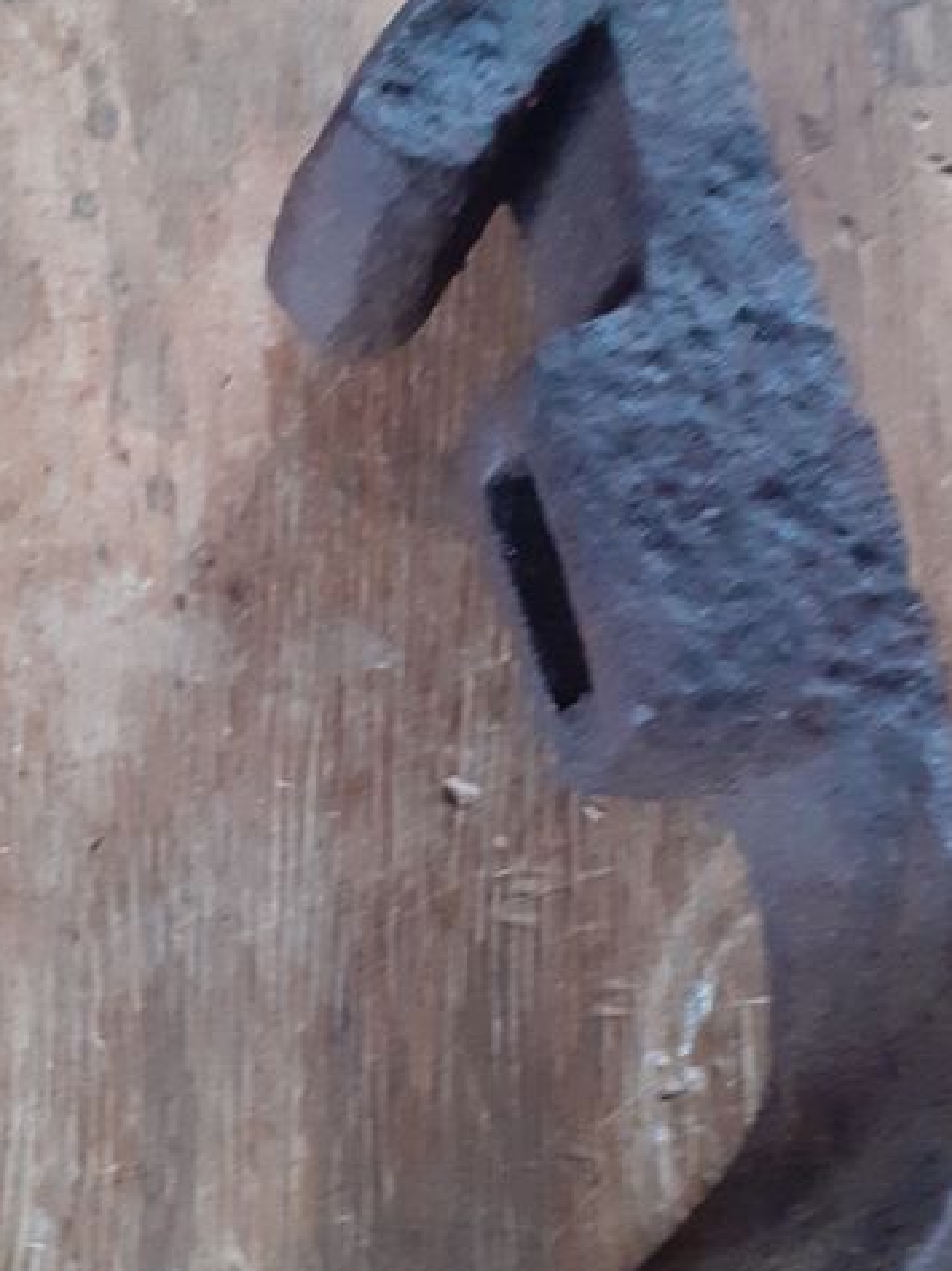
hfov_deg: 25.6
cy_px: 593
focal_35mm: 57
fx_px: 2092
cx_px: 595
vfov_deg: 33.8
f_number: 1.9
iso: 500
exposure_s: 1/25
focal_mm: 3.6
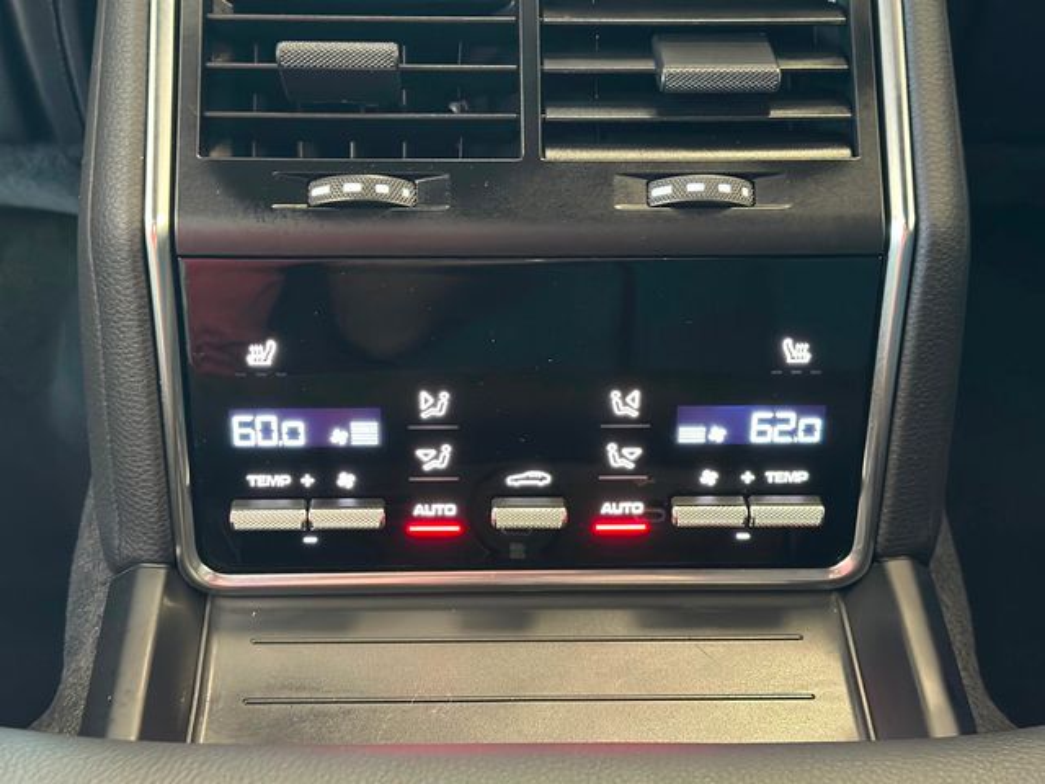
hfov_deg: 39.7
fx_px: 1449
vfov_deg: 30.3
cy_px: 392
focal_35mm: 48
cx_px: 522
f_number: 1.78
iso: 640
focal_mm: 6.86
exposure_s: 1/26
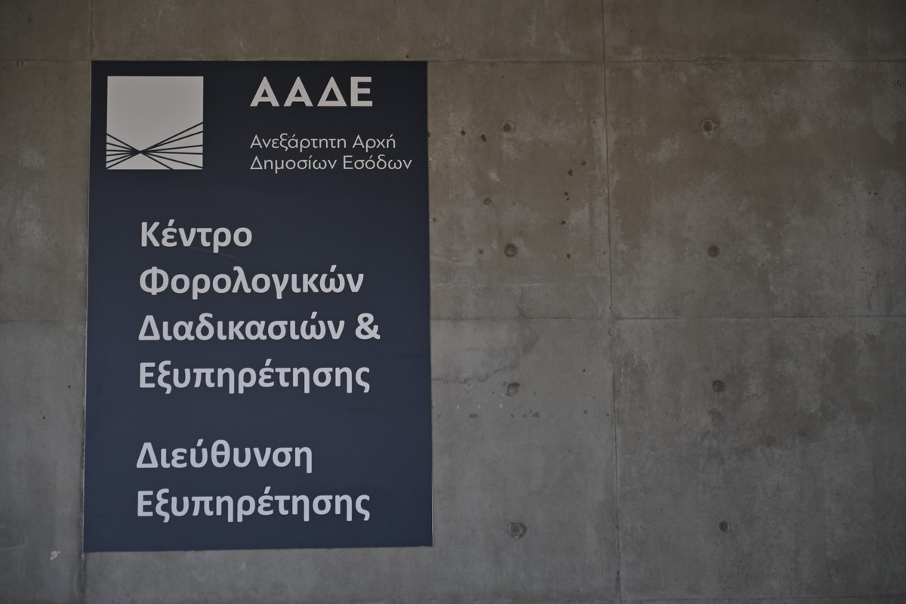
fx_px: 1762
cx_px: 453
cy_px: 302
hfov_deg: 28.8
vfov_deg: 19.5
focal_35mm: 70
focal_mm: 70
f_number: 4
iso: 640
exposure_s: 1/1000
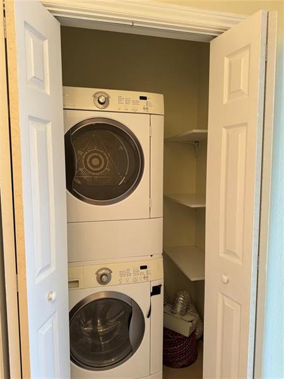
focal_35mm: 24
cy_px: 190
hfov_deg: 56.8
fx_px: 263
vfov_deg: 71.6
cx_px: 142
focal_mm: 6.76
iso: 200
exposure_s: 1/60
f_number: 1.78
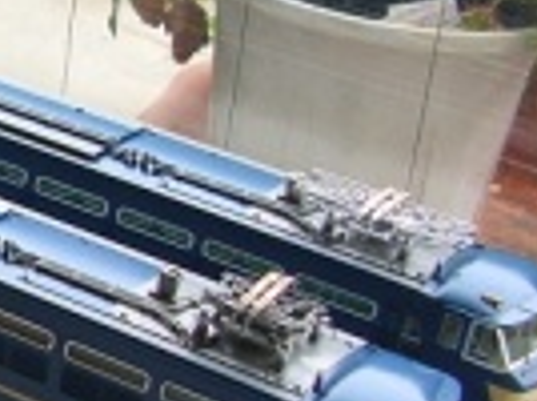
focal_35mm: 131
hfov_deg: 13.8
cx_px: -369
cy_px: 154
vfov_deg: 11.3
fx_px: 2029
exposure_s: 1/56.2
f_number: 2.8
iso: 50
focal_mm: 5.8
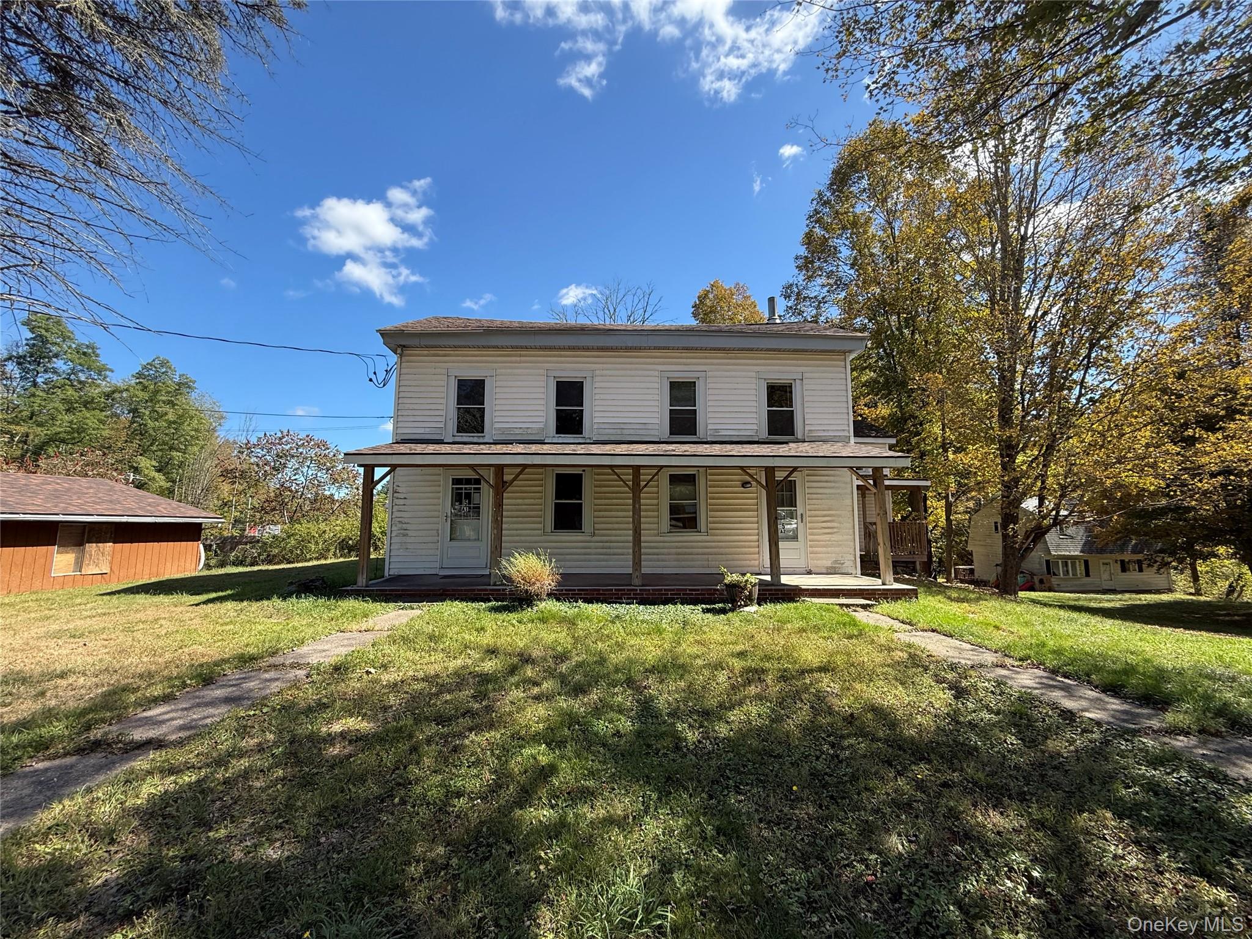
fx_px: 506
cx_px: 626
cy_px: 470
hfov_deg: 102.1
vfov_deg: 85.7
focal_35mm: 14
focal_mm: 2.22
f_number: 2.2
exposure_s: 1/658
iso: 50
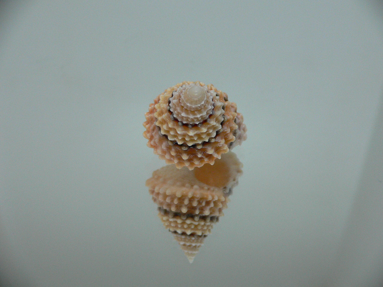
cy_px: 144
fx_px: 387
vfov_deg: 40.7
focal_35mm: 35
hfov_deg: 52.6
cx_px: 192
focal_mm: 4.6
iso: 200
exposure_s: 1/60
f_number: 2.8
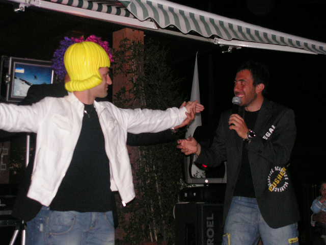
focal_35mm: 68
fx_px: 640
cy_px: 122
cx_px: 163
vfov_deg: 21.6
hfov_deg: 28.6
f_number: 3.3
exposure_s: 1/80
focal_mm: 11.4
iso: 200
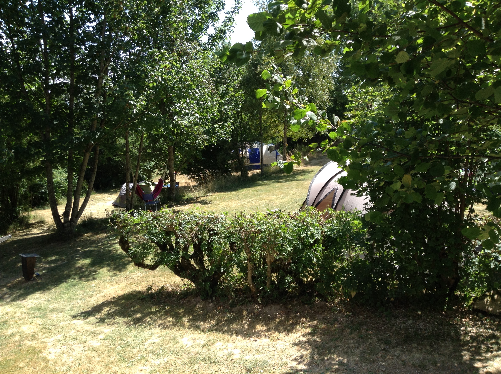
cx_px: 250
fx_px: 477
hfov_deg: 55.4
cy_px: 187
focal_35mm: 33
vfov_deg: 42.8
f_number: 2.4
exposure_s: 1/371
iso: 25
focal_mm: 3.3
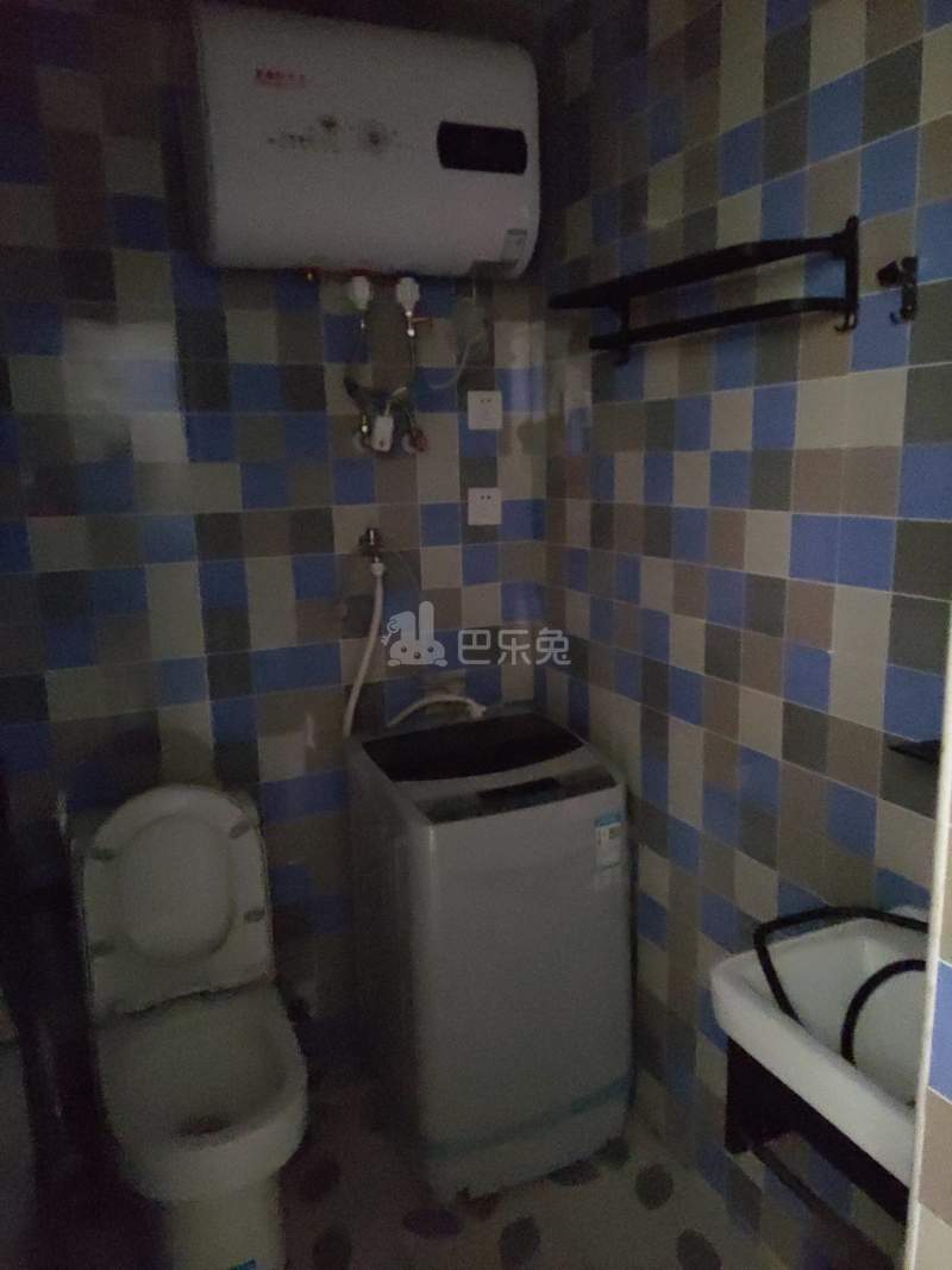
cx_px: 476
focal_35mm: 26
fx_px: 954
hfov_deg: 53.1
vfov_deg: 67.3
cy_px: 635
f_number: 1.79
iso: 12800
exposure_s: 1/14
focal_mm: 4.71
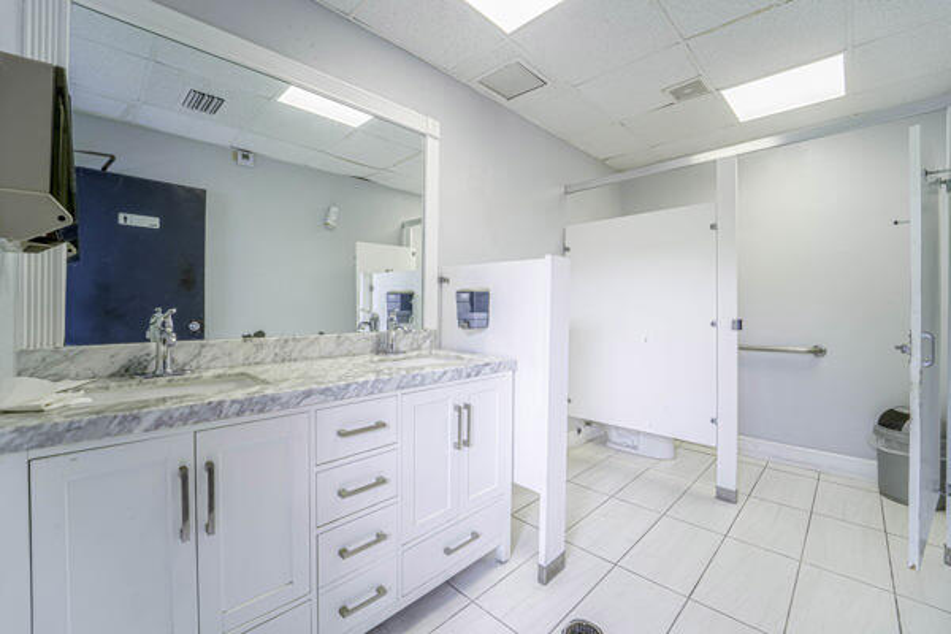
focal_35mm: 14
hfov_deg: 104.3
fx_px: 370
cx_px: 476
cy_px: 317
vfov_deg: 81.2
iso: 400
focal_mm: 14
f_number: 22
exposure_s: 1/200
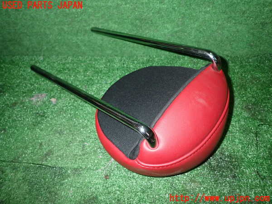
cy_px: 102
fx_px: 196
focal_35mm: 25
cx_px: 136
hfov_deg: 69.4
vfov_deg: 54.9
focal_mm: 4.5
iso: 400
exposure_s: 1/30
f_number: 5.6
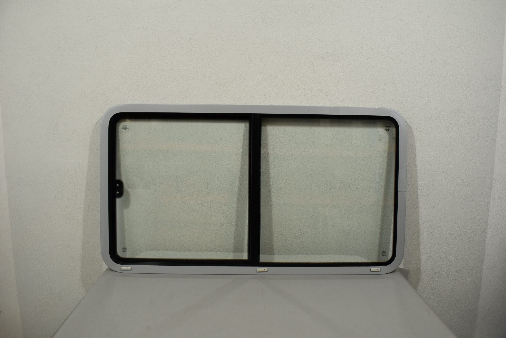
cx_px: 253
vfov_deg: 43.6
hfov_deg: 61.9
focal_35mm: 30
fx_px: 422
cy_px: 169
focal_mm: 20
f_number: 5.6
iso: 360
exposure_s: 1/125
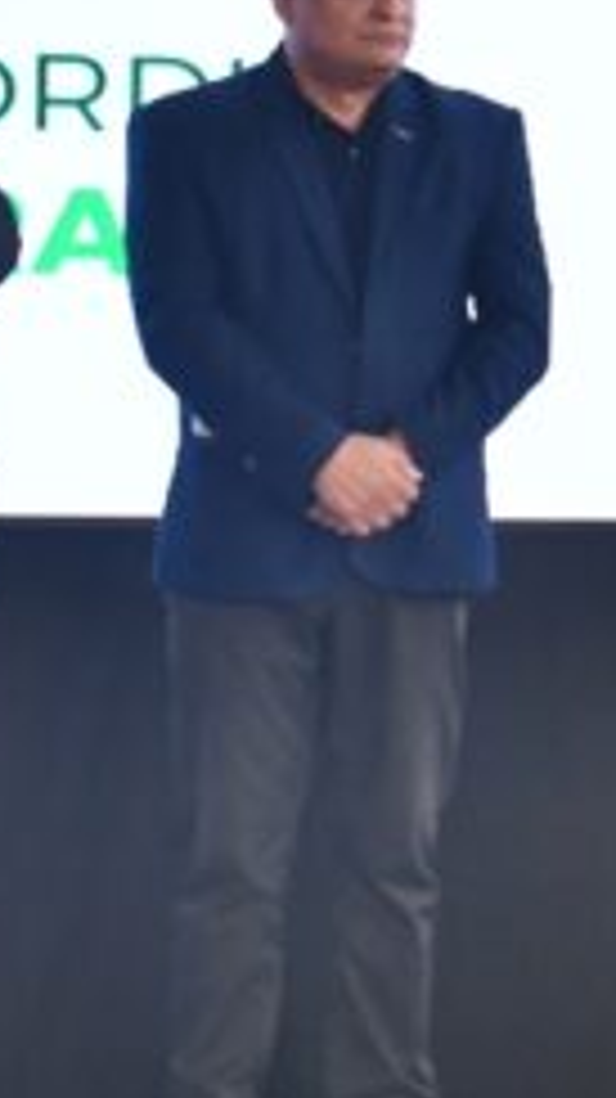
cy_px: 184
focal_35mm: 276
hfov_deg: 4.3
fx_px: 8026
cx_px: 1592
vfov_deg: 7.8
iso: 1000
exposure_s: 1/100
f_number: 4.5
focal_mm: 45
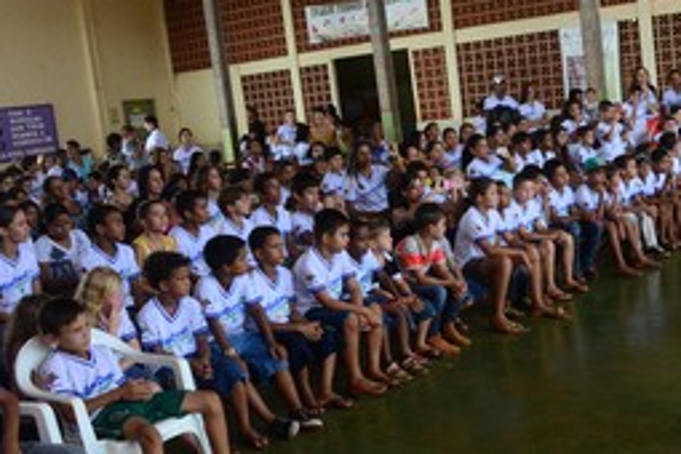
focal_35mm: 53
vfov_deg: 25.5
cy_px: 259
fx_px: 1003
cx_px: 555
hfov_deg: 36.1
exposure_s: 1/160
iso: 400
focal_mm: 20
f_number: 7.1
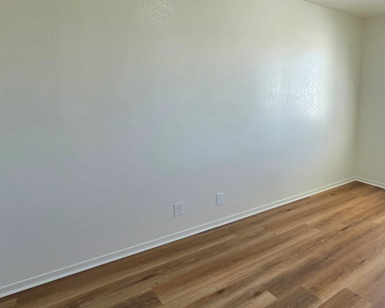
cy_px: 126
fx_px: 274
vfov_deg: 58.4
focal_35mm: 24
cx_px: 311
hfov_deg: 63.8
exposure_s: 1/120
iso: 80
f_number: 2.2
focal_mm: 2.2
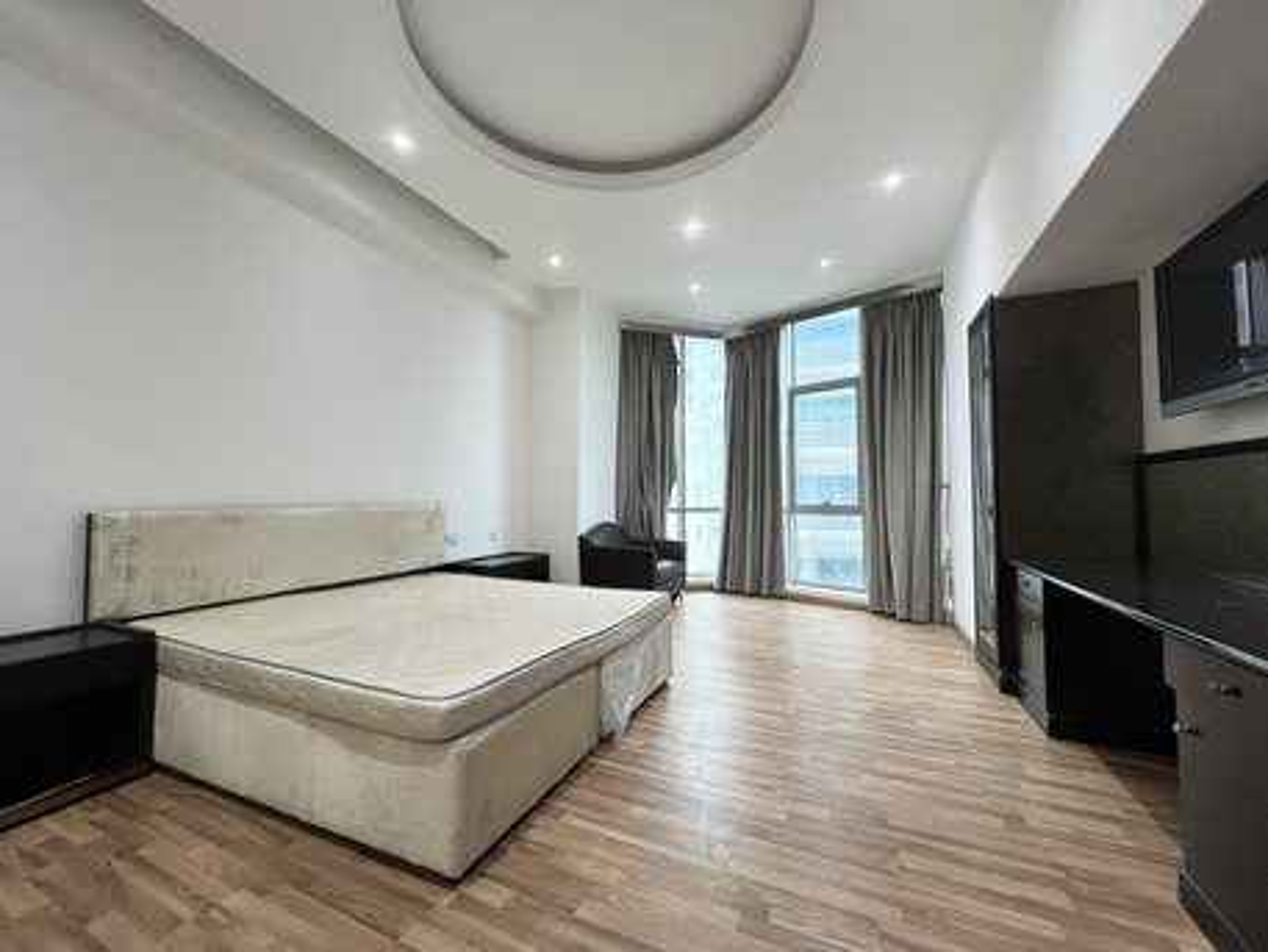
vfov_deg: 89.9
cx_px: 634
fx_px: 476
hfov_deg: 106.2
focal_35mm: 13
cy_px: 476
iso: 160
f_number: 1.8
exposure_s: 1/100
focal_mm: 1.57
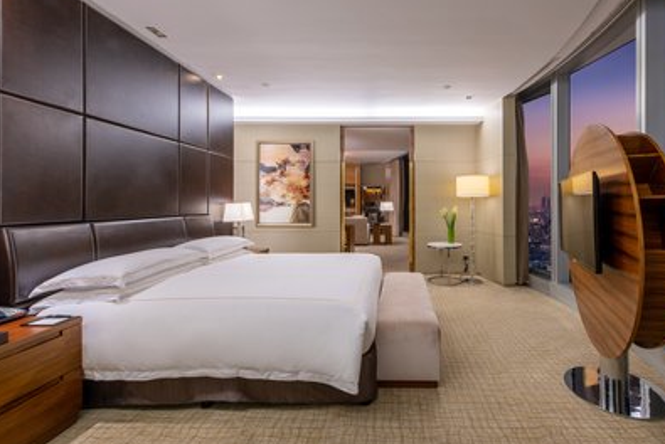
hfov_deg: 92.2
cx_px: 394
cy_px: 197
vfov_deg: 70.3
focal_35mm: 17
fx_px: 314
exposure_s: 1/2
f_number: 11
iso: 100
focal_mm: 14
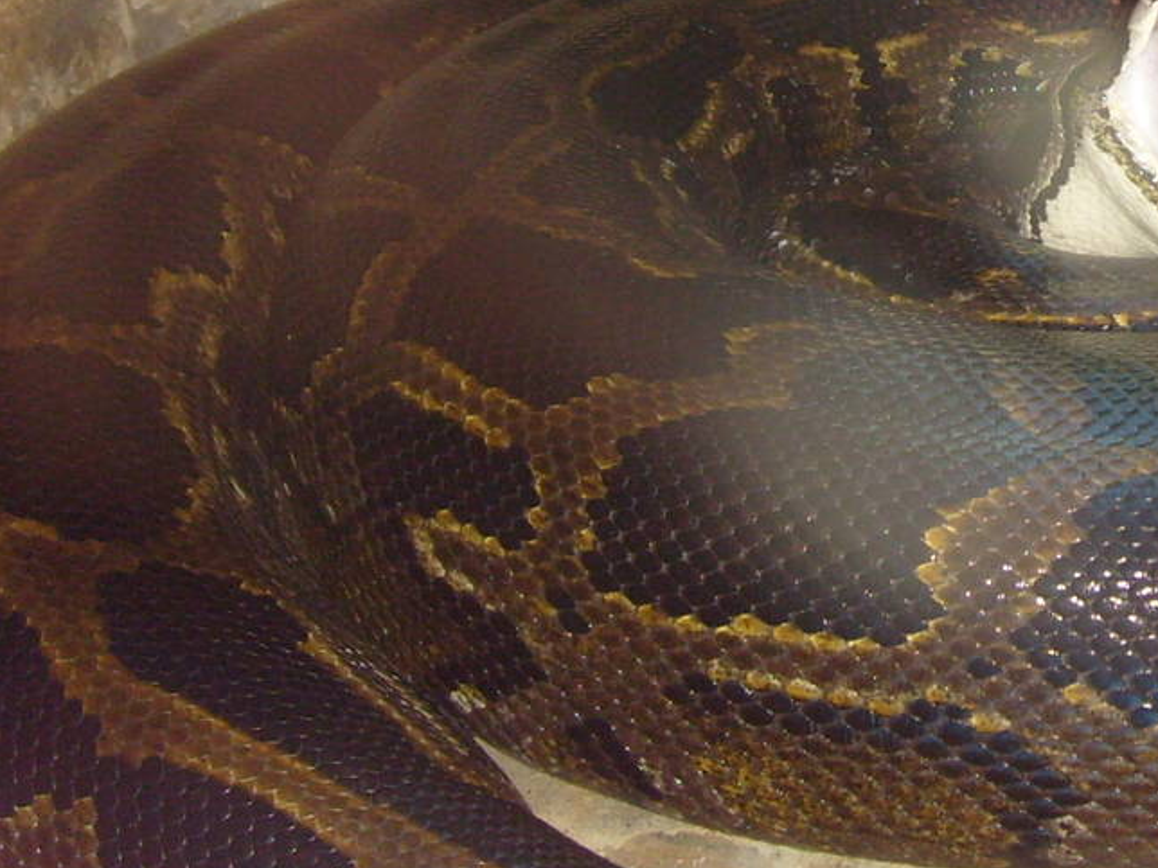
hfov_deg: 21.5
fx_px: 2910
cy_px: 110
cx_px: 1235
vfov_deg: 16.8
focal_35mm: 87
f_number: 2.8
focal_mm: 5.8
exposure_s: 1/45
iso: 100
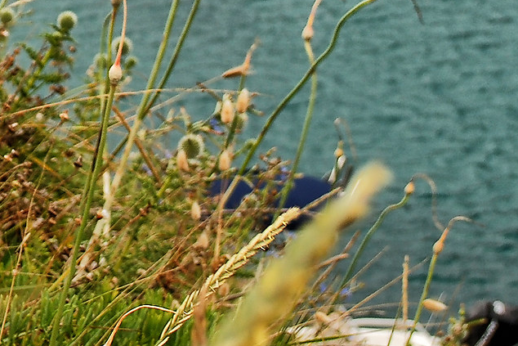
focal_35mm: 199
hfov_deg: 10.2
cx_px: -33
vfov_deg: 6.7
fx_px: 2862
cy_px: -282
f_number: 6.3
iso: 100
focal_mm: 35
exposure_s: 1/125
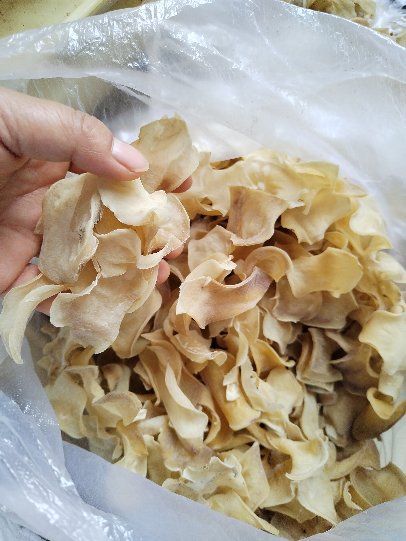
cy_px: 270
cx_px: 203
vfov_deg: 67.3
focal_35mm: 26
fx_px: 407
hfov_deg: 53.1
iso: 154
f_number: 1.8
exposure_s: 1/100
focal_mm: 4.75
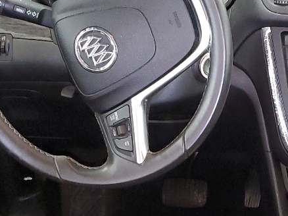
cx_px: 279
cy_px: 248
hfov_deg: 20.1
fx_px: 790
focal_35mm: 95
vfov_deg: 15.1
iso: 296
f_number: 1.5
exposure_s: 1/30
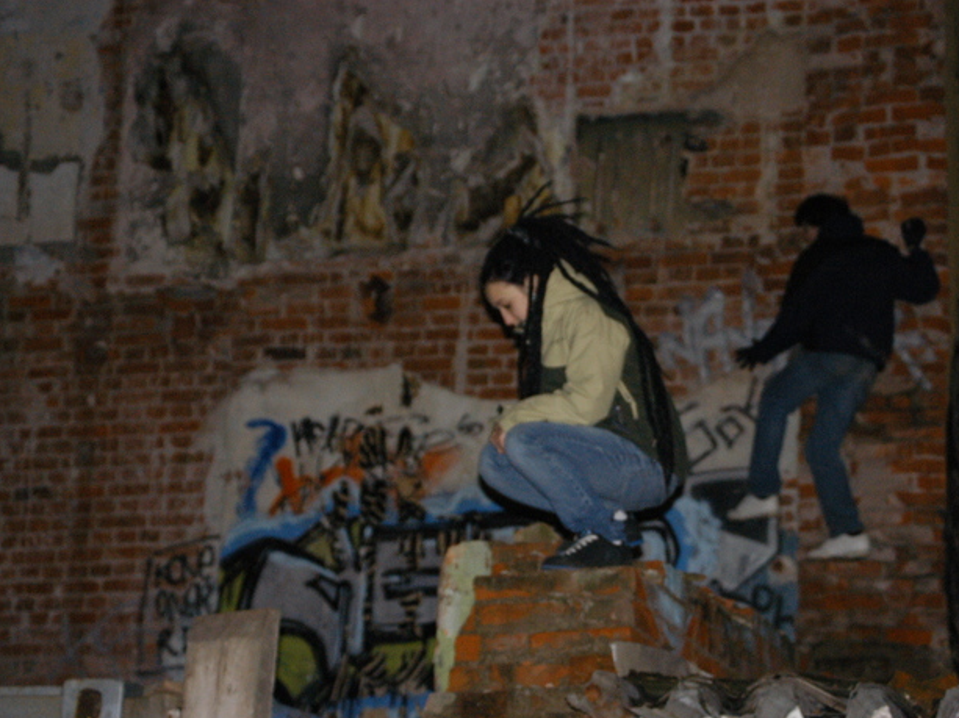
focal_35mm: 91
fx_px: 2507
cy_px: 362
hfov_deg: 21.6
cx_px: 519
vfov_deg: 16.3
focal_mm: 55
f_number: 4.5
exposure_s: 1/25
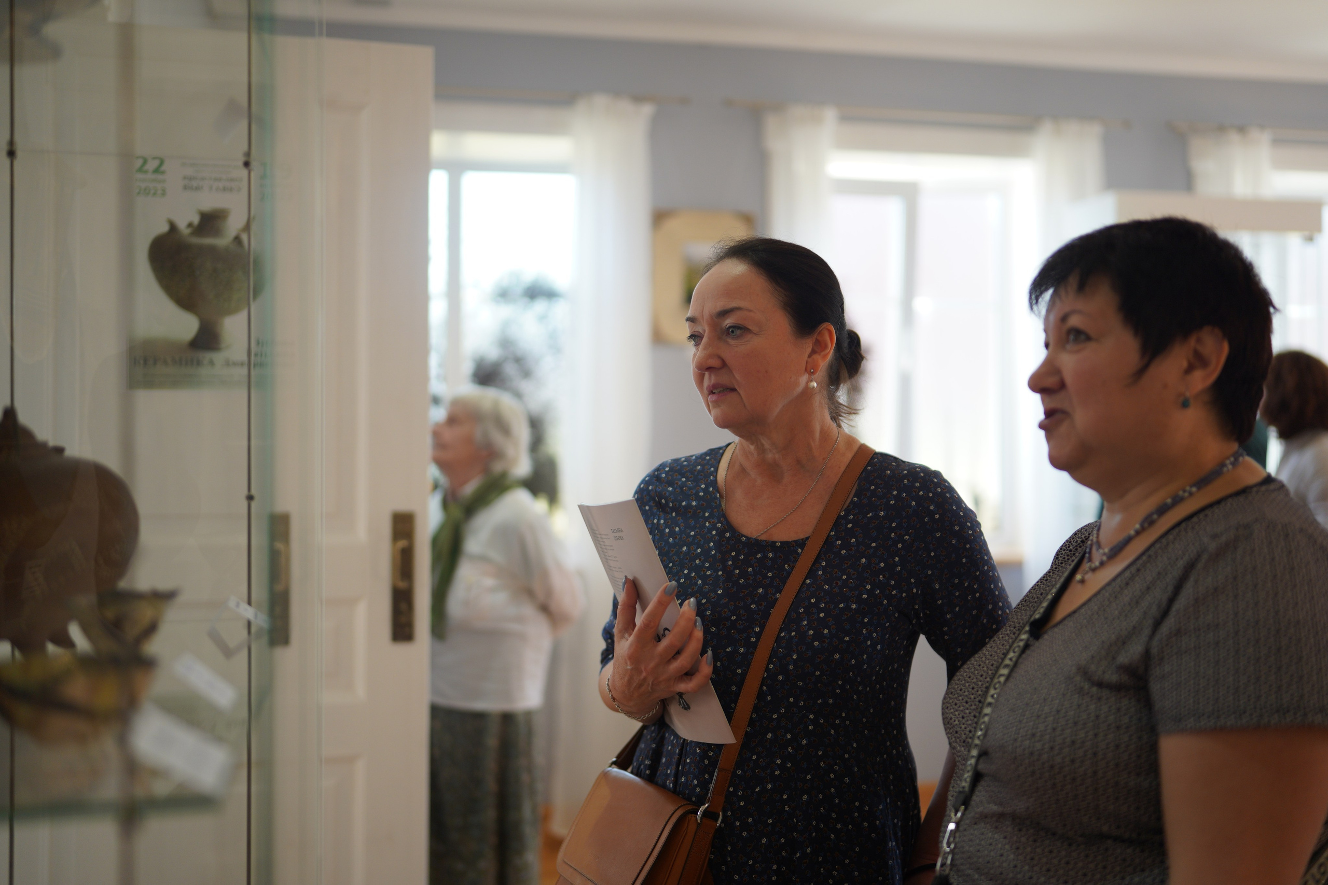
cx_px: 664
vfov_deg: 37.9
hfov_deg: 54.4
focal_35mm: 35
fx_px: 1291
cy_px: 442
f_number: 1.2
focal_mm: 35
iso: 200
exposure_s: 1/200
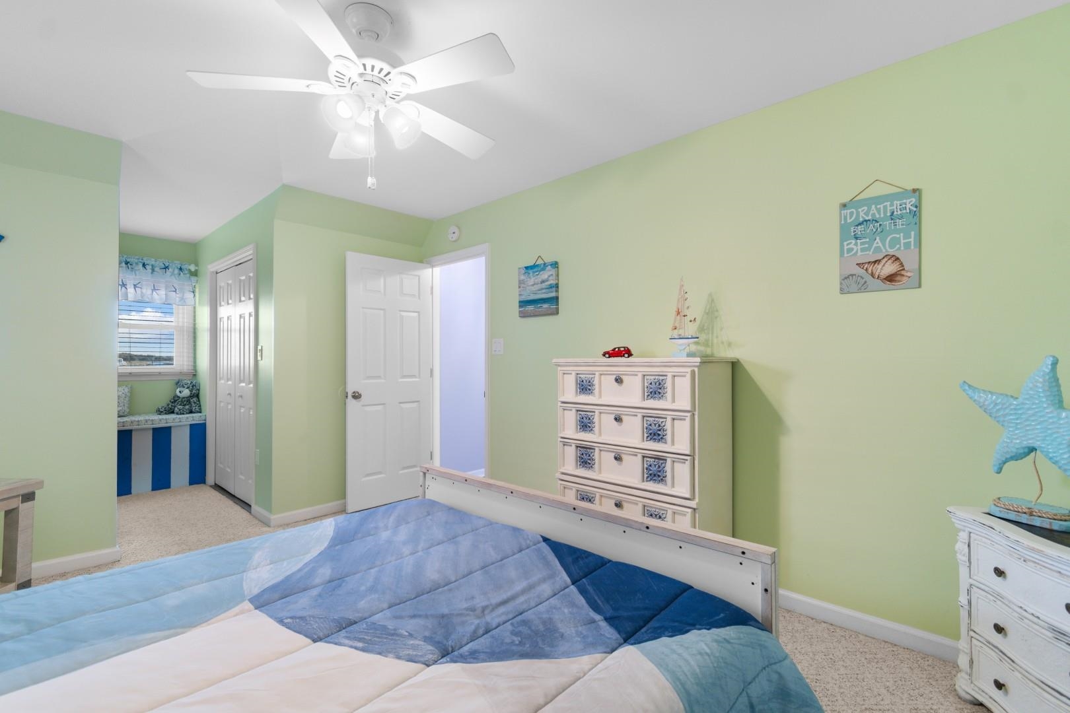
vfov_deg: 77.3
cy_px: 356
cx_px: 535
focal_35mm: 15
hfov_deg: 100.4
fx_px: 446
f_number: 4.5
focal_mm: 10
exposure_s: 1/10
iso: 100
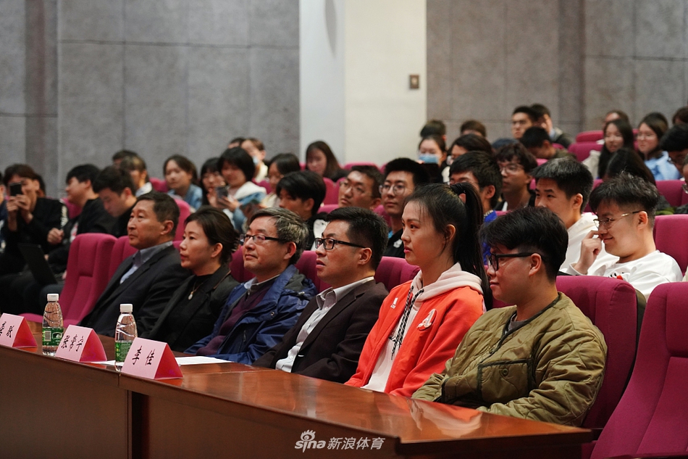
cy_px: 230
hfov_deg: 23.1
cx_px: 344
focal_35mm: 88
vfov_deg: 15.5
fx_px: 1681
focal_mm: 88
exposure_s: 1/250
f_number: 4
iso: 4000
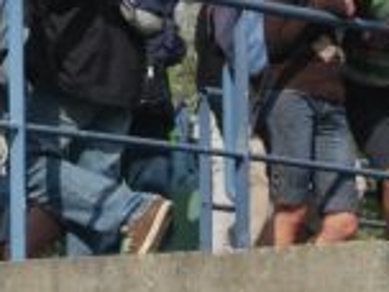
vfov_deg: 3.1
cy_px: -136
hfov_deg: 4.1
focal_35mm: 476
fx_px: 5349
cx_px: -248
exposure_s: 1/767
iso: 64
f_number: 4.9
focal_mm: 23.4
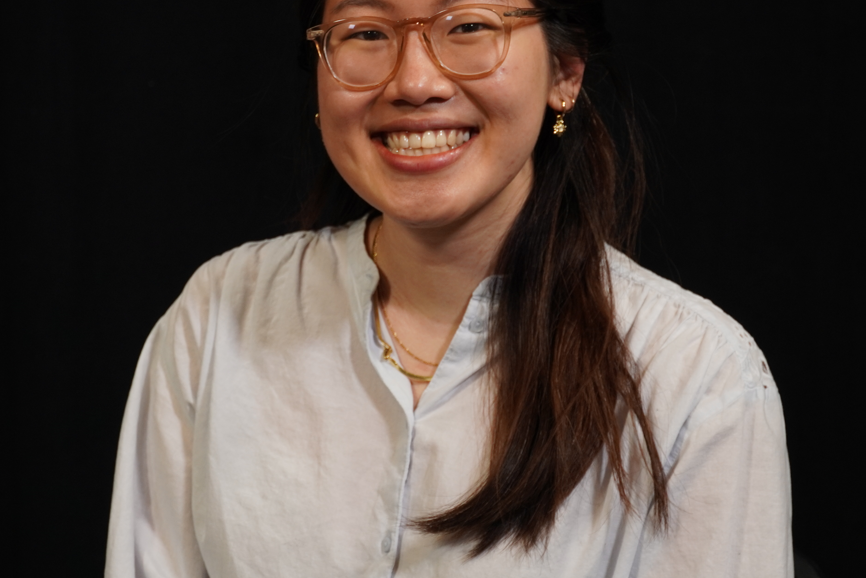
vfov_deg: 8.3
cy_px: 233
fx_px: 3988
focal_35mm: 166
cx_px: 474
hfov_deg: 12.4
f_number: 5.6
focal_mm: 69
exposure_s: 1/80
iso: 320
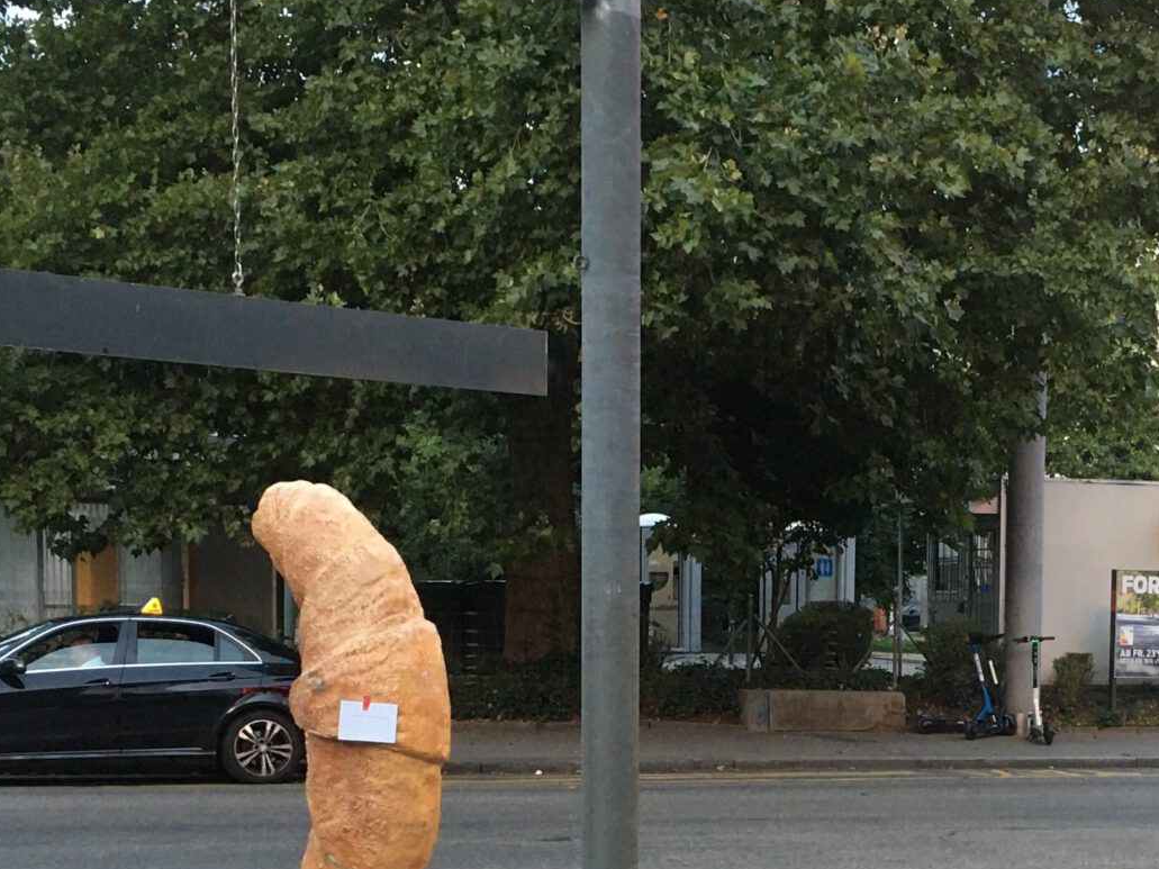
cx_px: 981
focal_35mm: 72
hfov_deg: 26.4
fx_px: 2410
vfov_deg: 19.9
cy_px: 832
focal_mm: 4.15
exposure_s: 1/33
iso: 125
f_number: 2.2
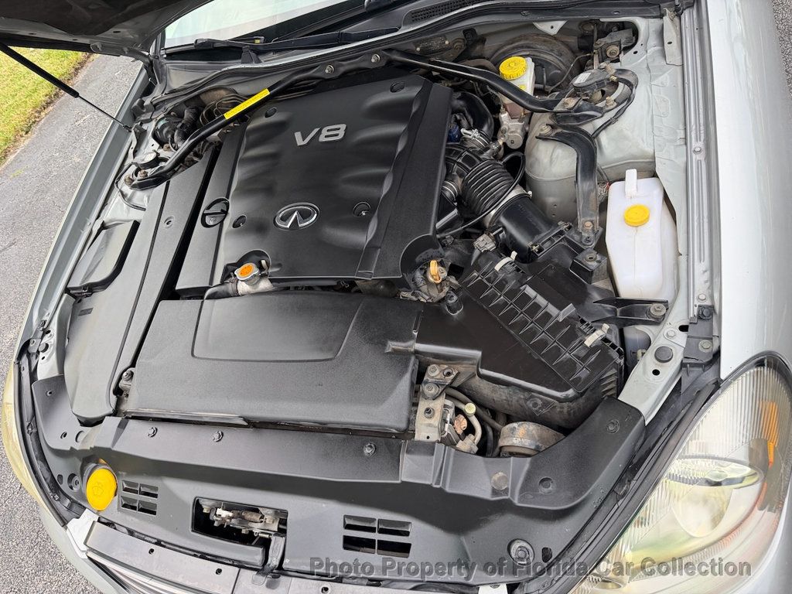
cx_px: 396
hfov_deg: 71.6
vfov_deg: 56.8
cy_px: 297
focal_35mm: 24
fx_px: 549
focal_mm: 6.76
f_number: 1.78
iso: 125
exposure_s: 1/157
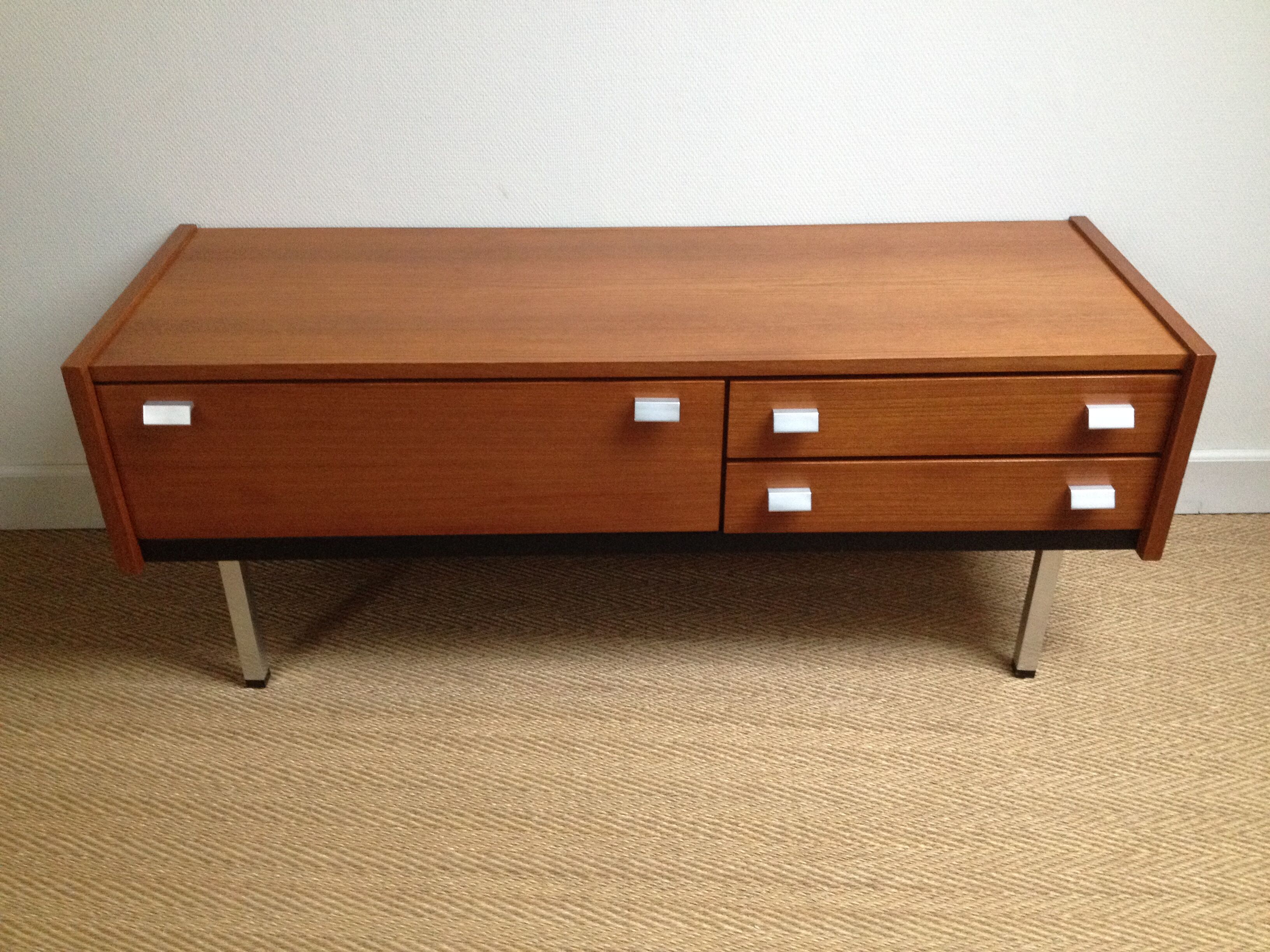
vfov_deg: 40.7
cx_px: 635
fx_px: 1284
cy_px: 476
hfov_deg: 52.6
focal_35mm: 35
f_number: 2.4
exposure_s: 1/20
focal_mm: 4.28
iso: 250
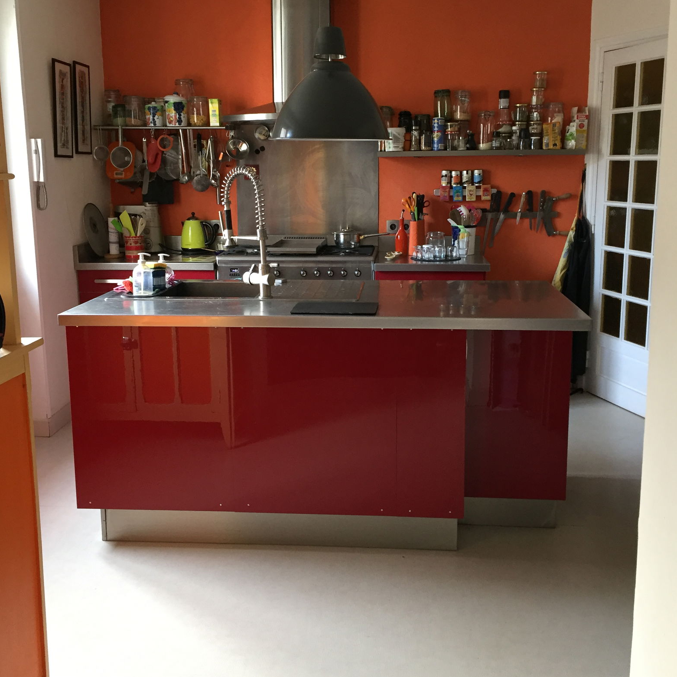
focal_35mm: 35
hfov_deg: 47.2
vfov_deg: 47.1
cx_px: 332
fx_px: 774
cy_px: 296
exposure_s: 1/33
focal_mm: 4.15
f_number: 2.2
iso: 160
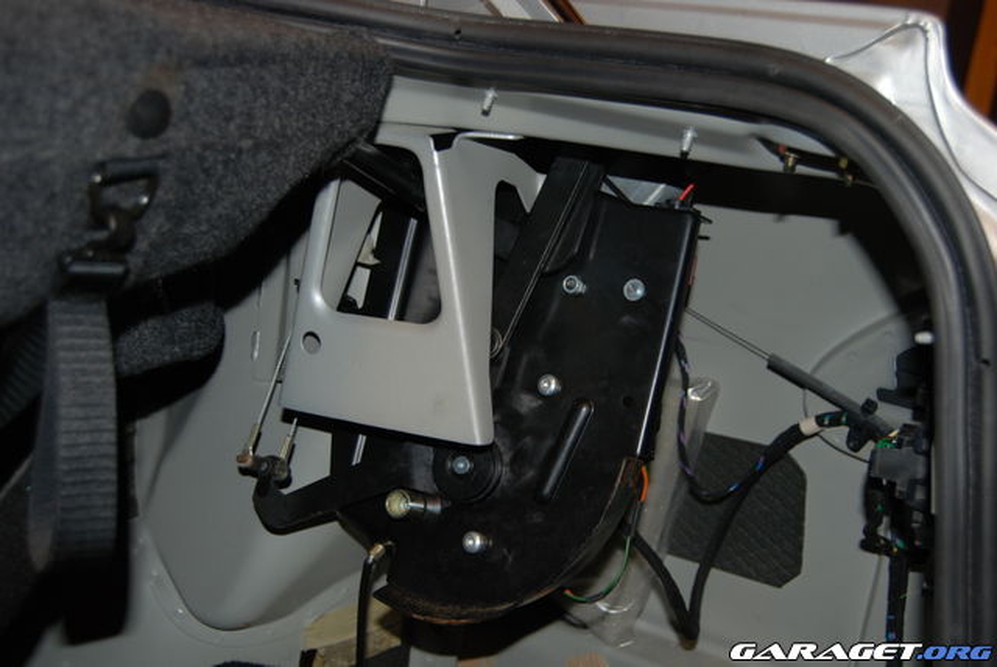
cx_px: 498
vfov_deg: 29.0
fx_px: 1289
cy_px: 334
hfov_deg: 42.3
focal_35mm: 46
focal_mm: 31
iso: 200
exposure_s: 1/60
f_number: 4.5
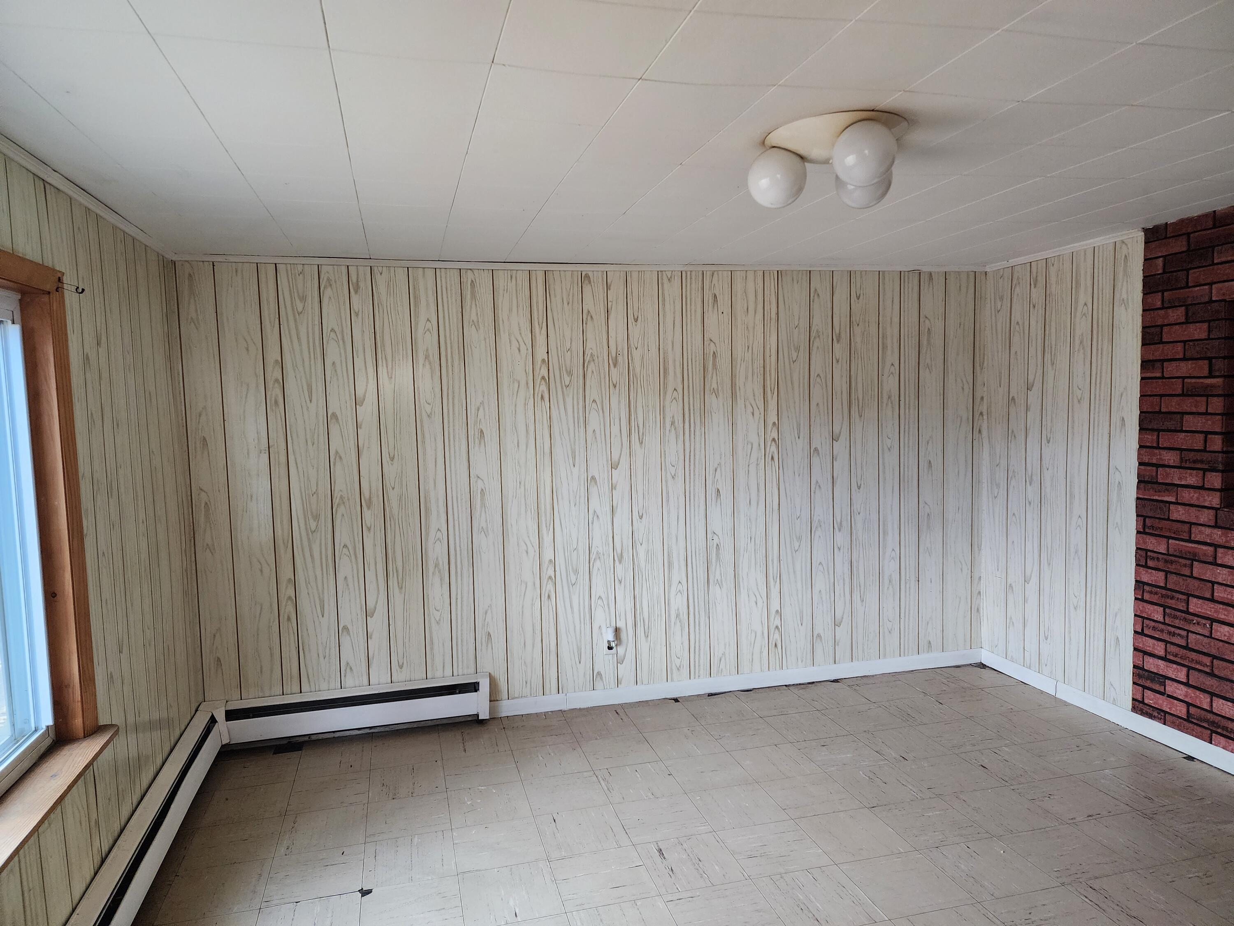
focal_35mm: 23
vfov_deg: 58.9
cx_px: 617
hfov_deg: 73.9
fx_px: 820
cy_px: 463
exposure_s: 1/120
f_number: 1.8
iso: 500
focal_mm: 6.4
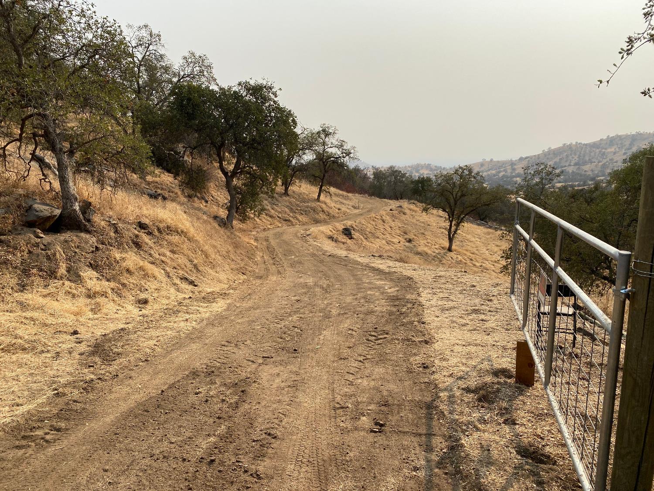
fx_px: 491
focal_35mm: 26
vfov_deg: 53.1
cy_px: 246
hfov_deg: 67.3
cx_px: 327
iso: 32
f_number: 1.8
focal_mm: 4.25
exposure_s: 1/3610
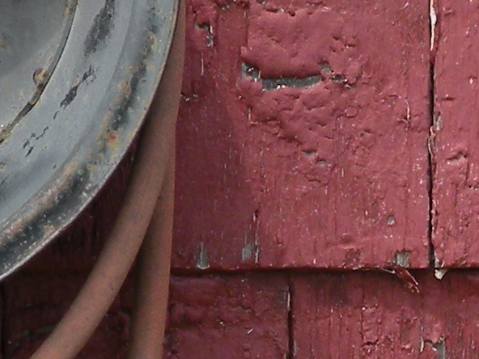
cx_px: 244
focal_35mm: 622
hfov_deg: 3.2
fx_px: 8607
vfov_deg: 2.4
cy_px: 281
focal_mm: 17.9
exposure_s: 1/333
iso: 64
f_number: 4
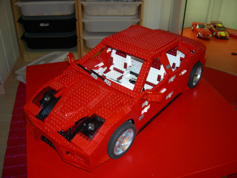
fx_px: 246
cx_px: 118
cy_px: 89
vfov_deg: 39.7
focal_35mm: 36
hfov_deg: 51.4
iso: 64
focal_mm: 7.5
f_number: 2.7
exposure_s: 1/60.1
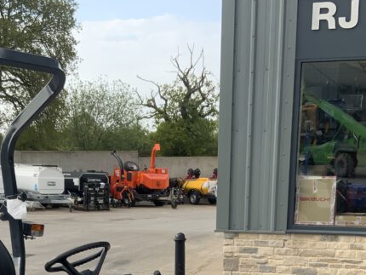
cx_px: 143
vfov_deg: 20.2
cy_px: 316
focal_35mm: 69
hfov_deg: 28.1
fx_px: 730
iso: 16
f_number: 1.8
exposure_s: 1/534
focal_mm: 3
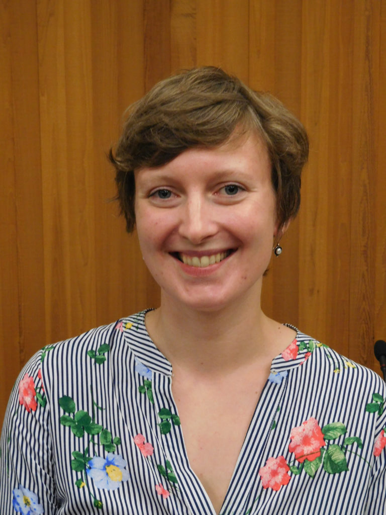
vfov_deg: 31.2
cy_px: 258
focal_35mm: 62
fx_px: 922
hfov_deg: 23.7
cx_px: 193
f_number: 4.4
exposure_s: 1/30
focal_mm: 11.1
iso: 400
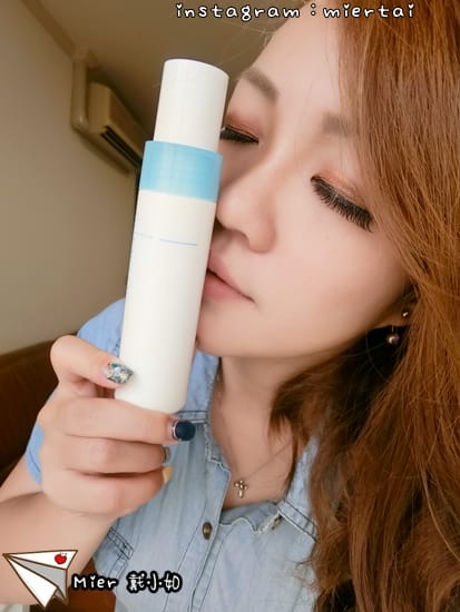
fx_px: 372
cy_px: 306
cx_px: 230
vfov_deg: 79.0
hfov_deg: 63.5
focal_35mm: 21
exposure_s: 1/50
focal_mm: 4.58
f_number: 2.8
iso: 100
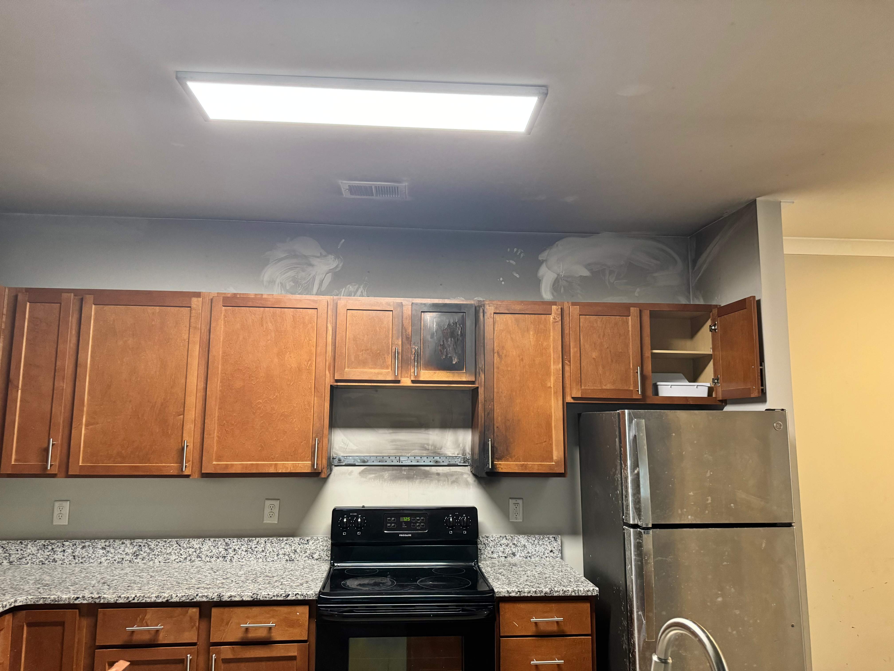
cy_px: 336
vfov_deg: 56.8
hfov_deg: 71.6
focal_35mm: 24
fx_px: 620
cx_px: 447
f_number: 1.78
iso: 500
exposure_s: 1/60
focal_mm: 6.76
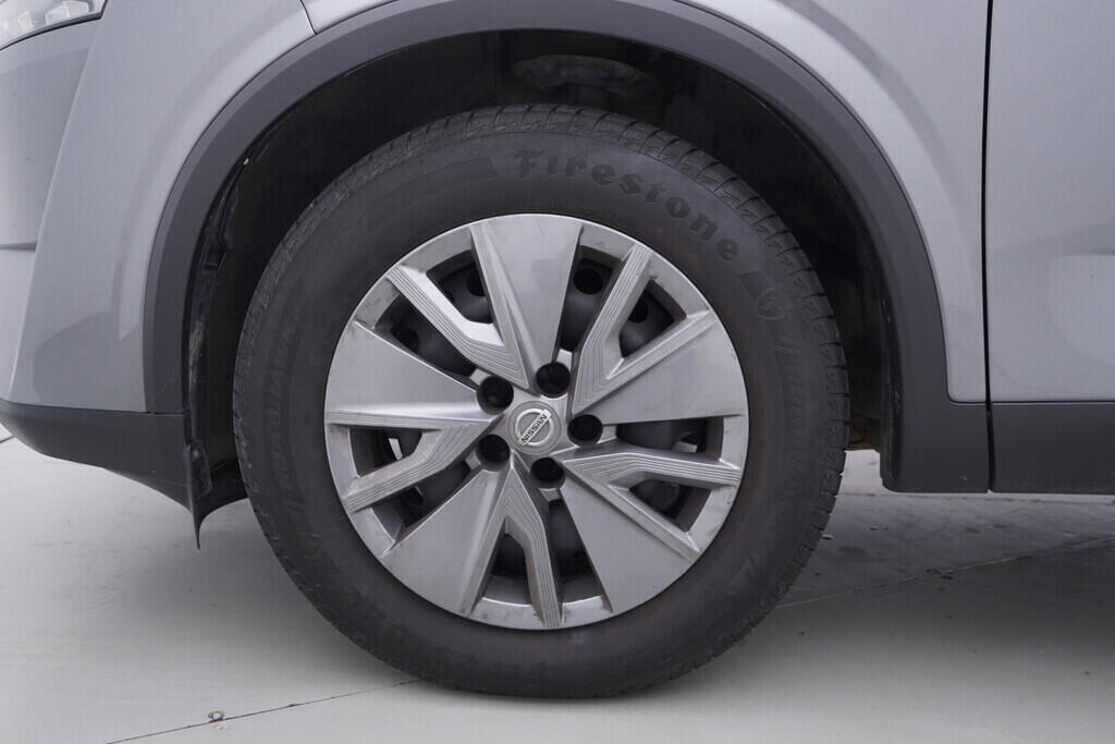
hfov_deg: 53.1
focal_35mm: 36
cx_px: 558
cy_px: 372
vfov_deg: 36.9
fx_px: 1115
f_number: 3.2
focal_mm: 24
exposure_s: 1/50
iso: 125
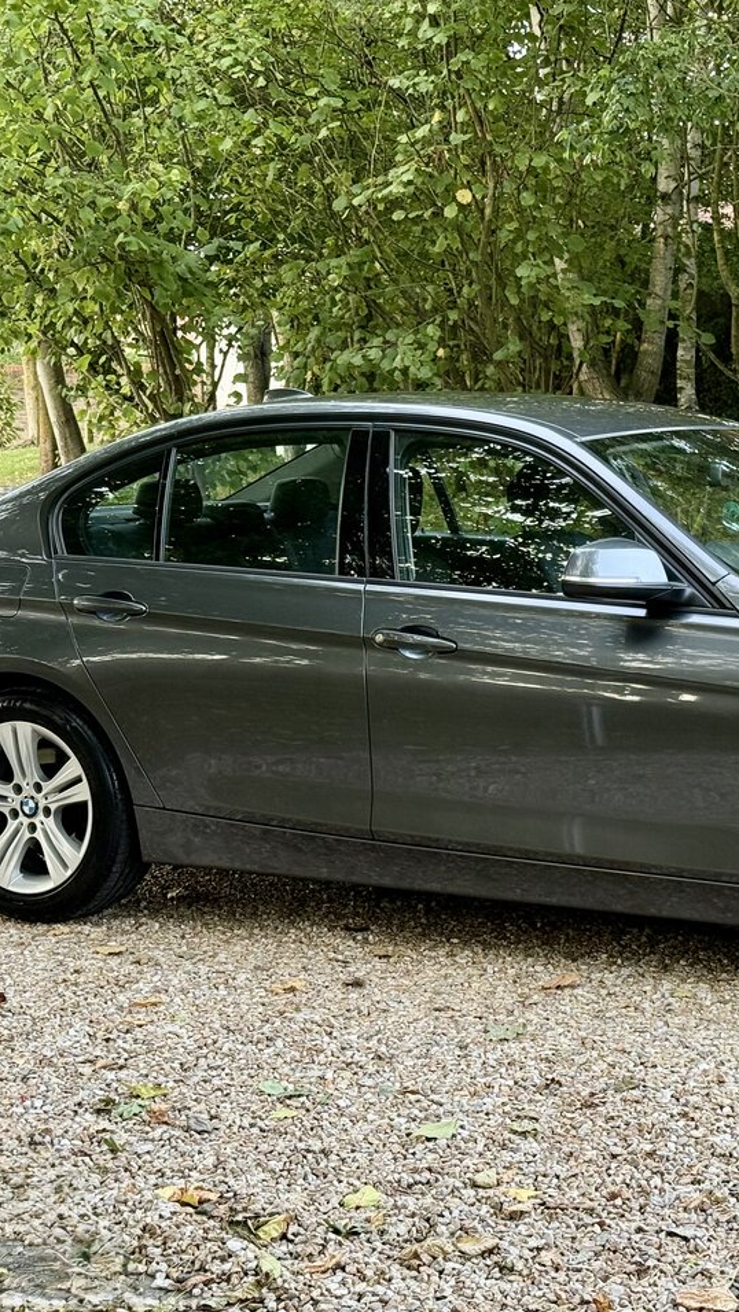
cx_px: 646
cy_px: 656
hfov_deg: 17.0
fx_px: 2438
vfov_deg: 30.1
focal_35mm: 70
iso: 200
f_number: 1.78
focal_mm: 6.76
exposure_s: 1/93
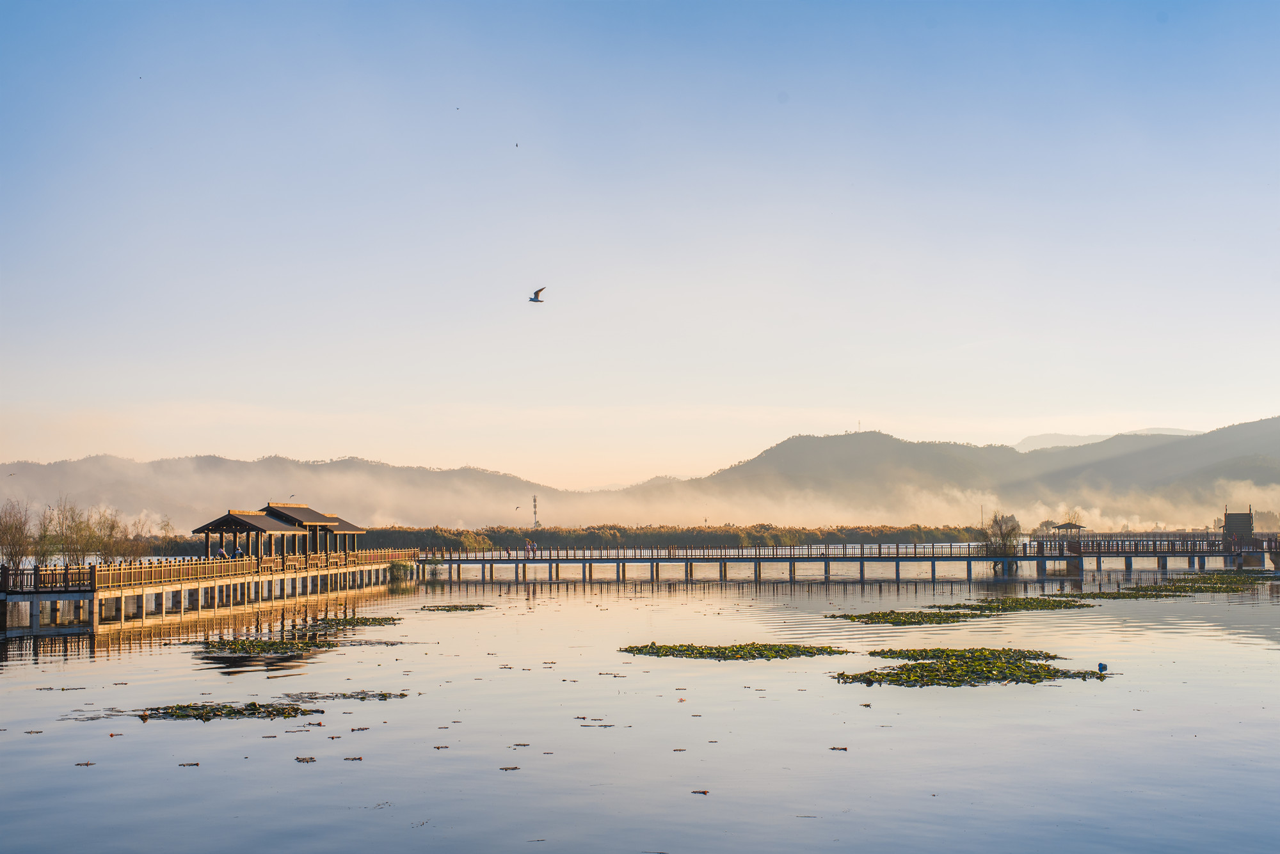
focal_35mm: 50
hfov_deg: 39.6
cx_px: 640
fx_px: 1778
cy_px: 427
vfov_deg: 27.0
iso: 100
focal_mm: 50
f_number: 8
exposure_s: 1/500
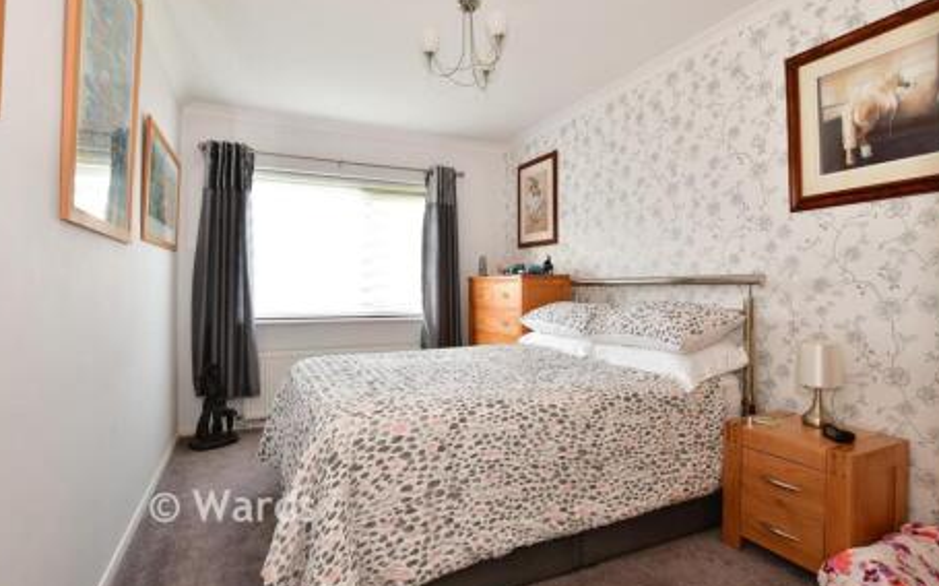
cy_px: 282
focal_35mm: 16
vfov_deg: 71.2
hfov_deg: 97.8
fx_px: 409
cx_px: 468
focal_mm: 10
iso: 200
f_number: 8
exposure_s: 1/8
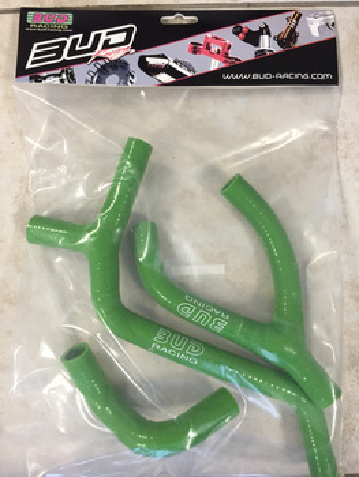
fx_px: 401
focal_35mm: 29
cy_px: 238
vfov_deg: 61.6
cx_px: 180
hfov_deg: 48.3
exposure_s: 1/30
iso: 125
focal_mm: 4.15
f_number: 2.2
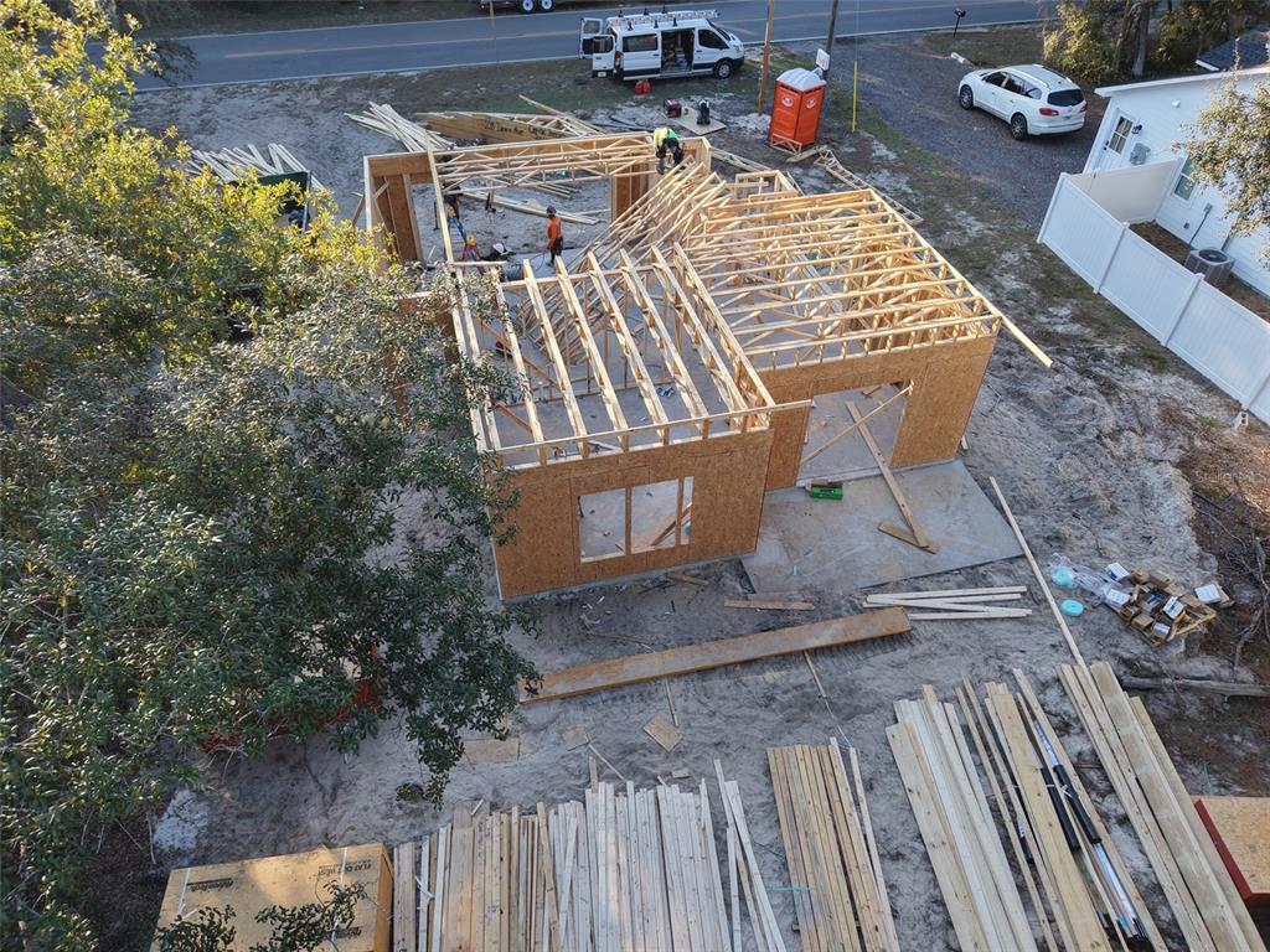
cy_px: 476
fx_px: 881
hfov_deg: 71.6
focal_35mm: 24
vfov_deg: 56.8
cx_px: 635
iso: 100
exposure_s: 1/320
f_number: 1.8
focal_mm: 8.67
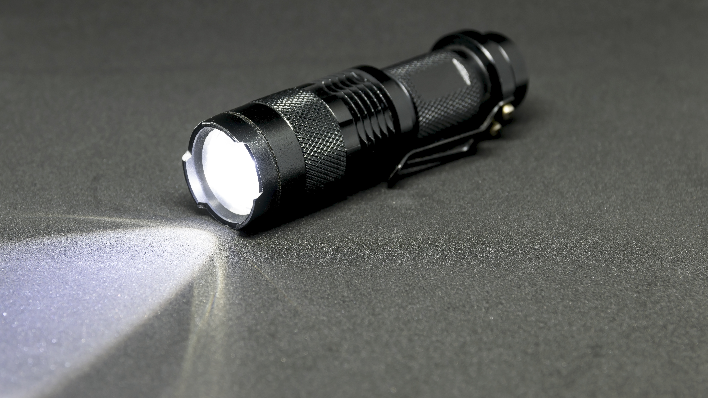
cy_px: 162
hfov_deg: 19.3
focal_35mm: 111
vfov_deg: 10.9
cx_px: 352
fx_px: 2084
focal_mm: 70
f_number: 8
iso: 100
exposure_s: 1/1.67
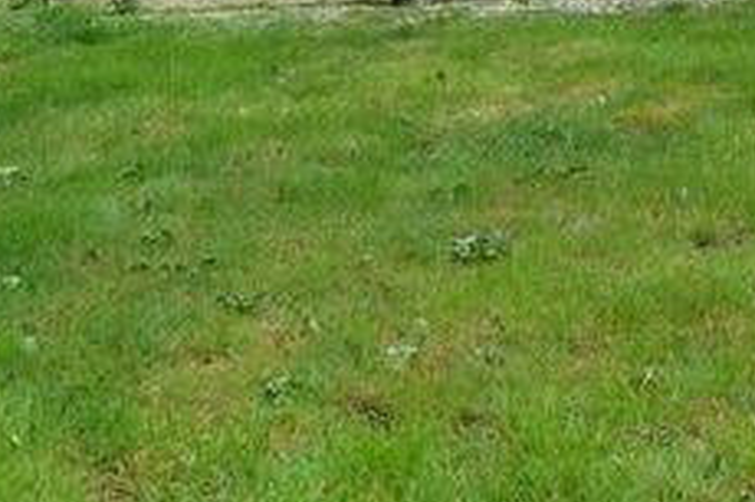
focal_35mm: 69
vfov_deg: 18.8
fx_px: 1436
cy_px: -98
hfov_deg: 28.1
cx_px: 709
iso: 100
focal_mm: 15
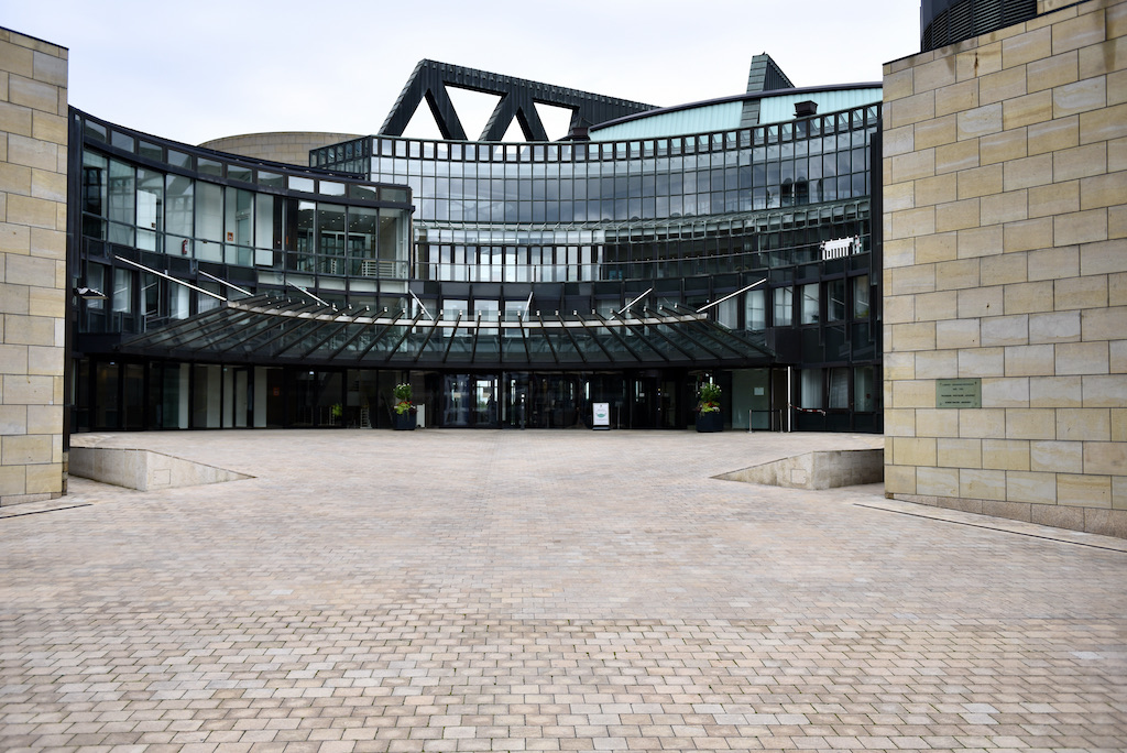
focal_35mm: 32
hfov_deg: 58.7
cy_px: 376
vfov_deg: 41.2
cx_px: 564
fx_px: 1002
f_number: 2.8
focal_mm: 32
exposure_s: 1/4000
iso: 320
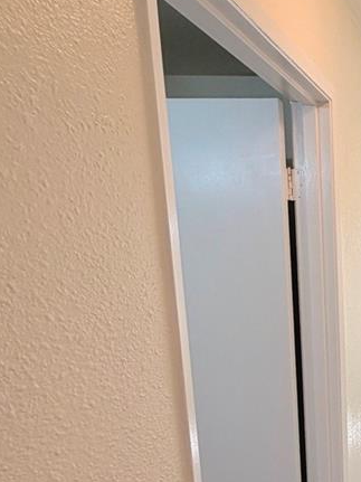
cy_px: 386
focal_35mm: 39
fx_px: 543
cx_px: 460
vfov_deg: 45.4
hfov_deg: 30.0
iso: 50
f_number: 2.2
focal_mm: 2.22
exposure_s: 1/130
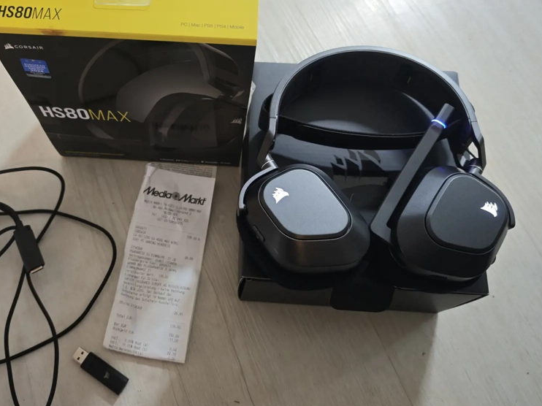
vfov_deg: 45.4
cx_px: 199
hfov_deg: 57.6
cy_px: 192
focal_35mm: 31
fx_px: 485
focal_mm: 8.72
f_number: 1.63
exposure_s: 1/25
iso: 1000
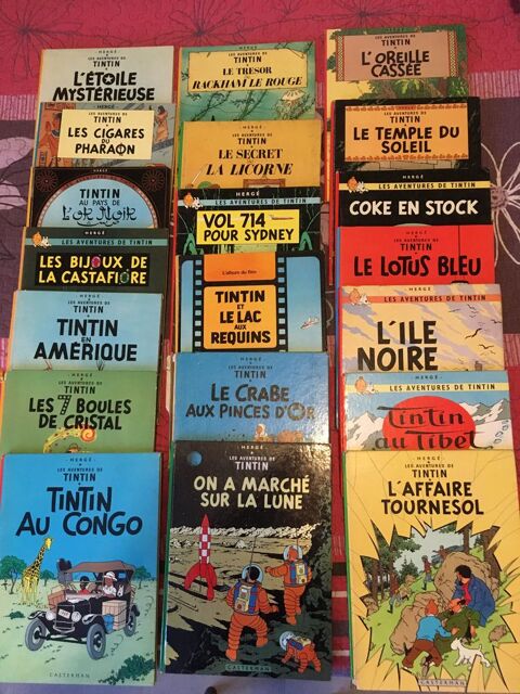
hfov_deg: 48.2
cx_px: 260
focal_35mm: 29
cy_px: 347
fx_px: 581
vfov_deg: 61.7
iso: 200
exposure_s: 1/25
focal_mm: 4.15
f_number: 2.2
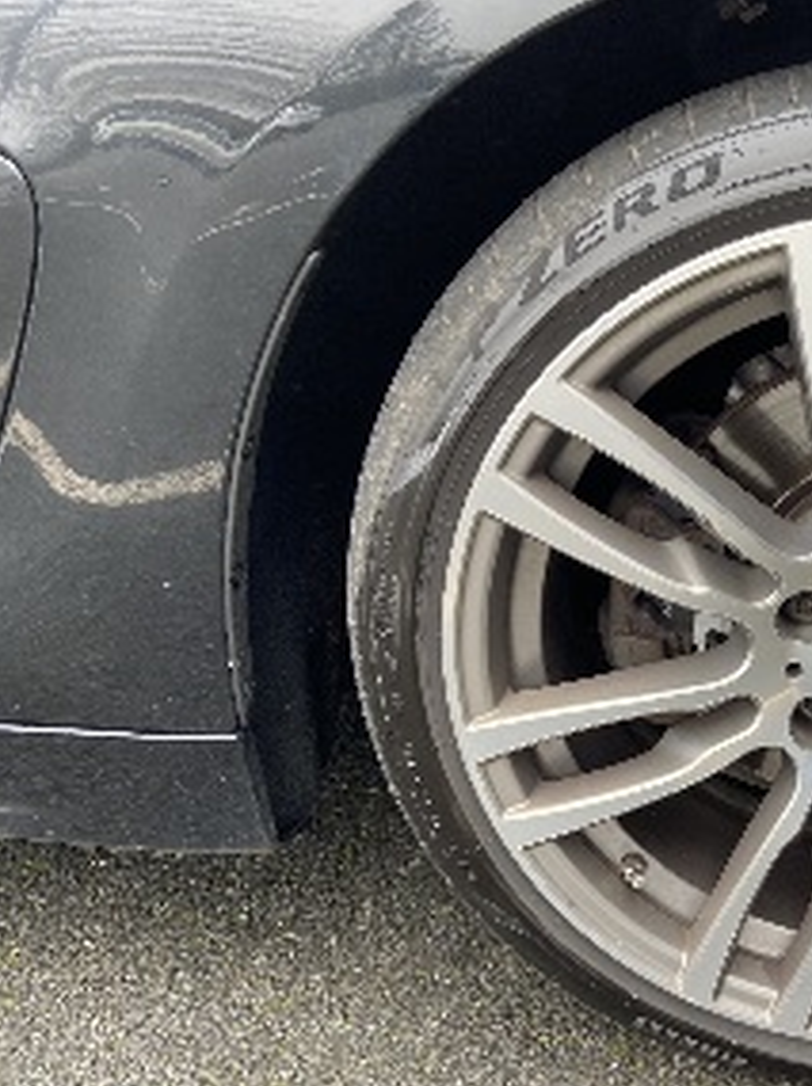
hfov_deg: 34.7
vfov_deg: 49.0
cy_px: 587
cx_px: 782
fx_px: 1191
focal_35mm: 38
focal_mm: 4.25
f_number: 1.8
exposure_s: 1/122
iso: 100
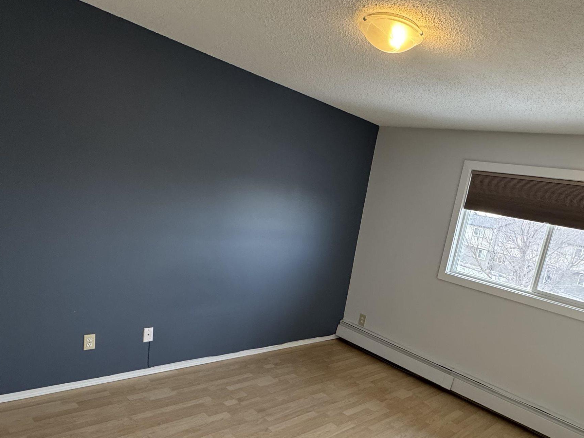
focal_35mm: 25
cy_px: 295
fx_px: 422
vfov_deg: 53.7
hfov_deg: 68.5
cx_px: 357
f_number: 2.2
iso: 250
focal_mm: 2.22
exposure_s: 1/120
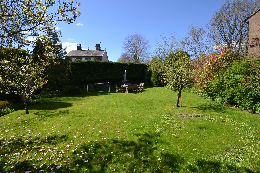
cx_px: 130
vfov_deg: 77.3
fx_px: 108
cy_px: 86
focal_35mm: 15
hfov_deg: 100.4
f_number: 6.3
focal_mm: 10
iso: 100
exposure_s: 1/160
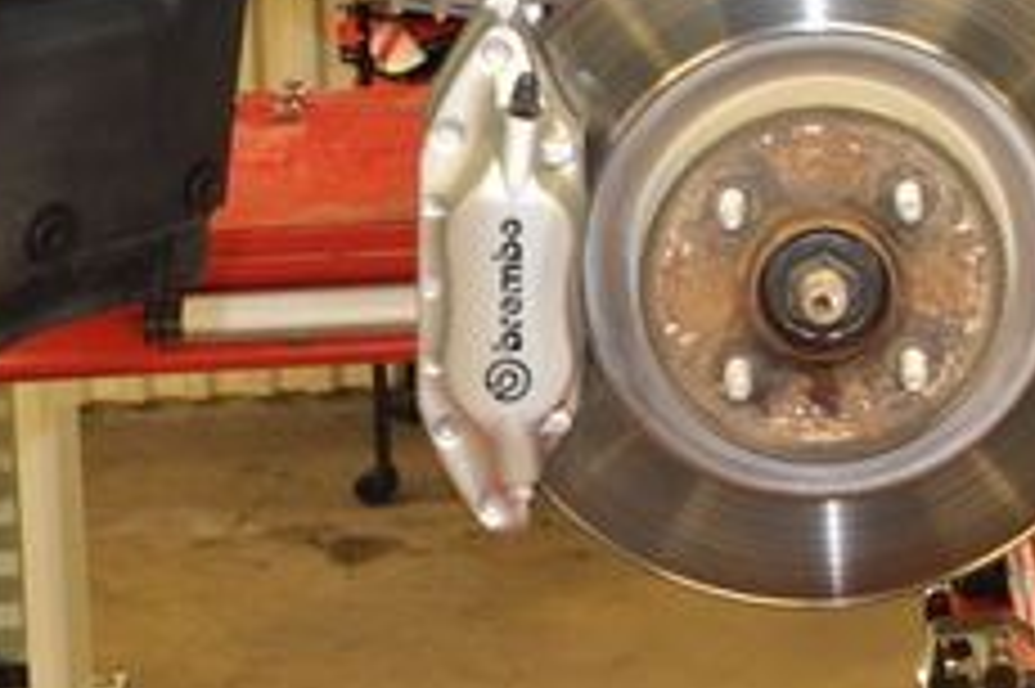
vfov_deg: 13.1
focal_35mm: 100
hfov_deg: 19.5
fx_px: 2873
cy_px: -263
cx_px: 1152
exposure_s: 1/30
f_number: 3.8
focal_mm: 24
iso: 400
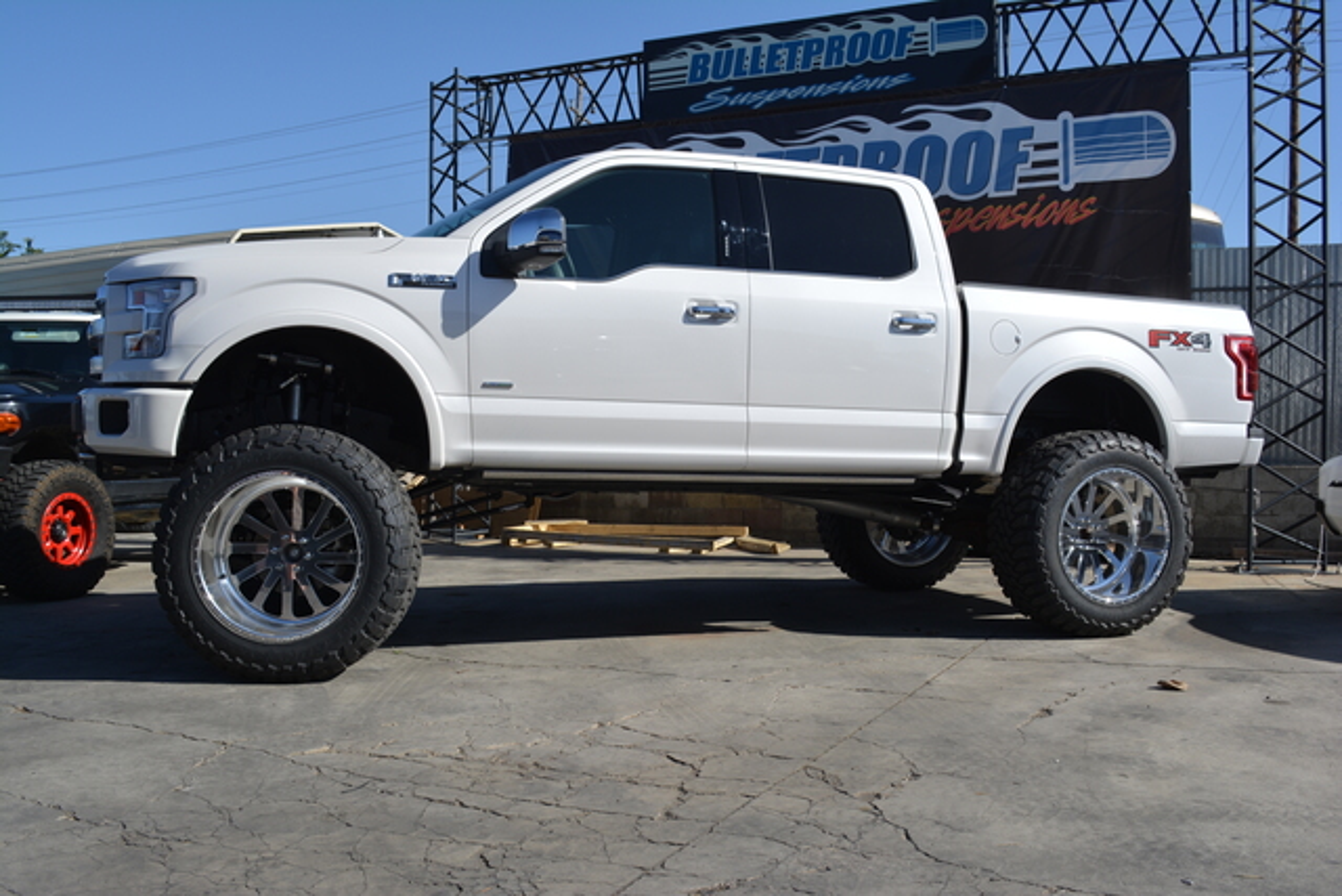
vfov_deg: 40.0
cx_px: 671
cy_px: 448
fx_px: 1230
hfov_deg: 57.2
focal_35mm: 33
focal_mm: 22
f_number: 9
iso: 100
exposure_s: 1/320
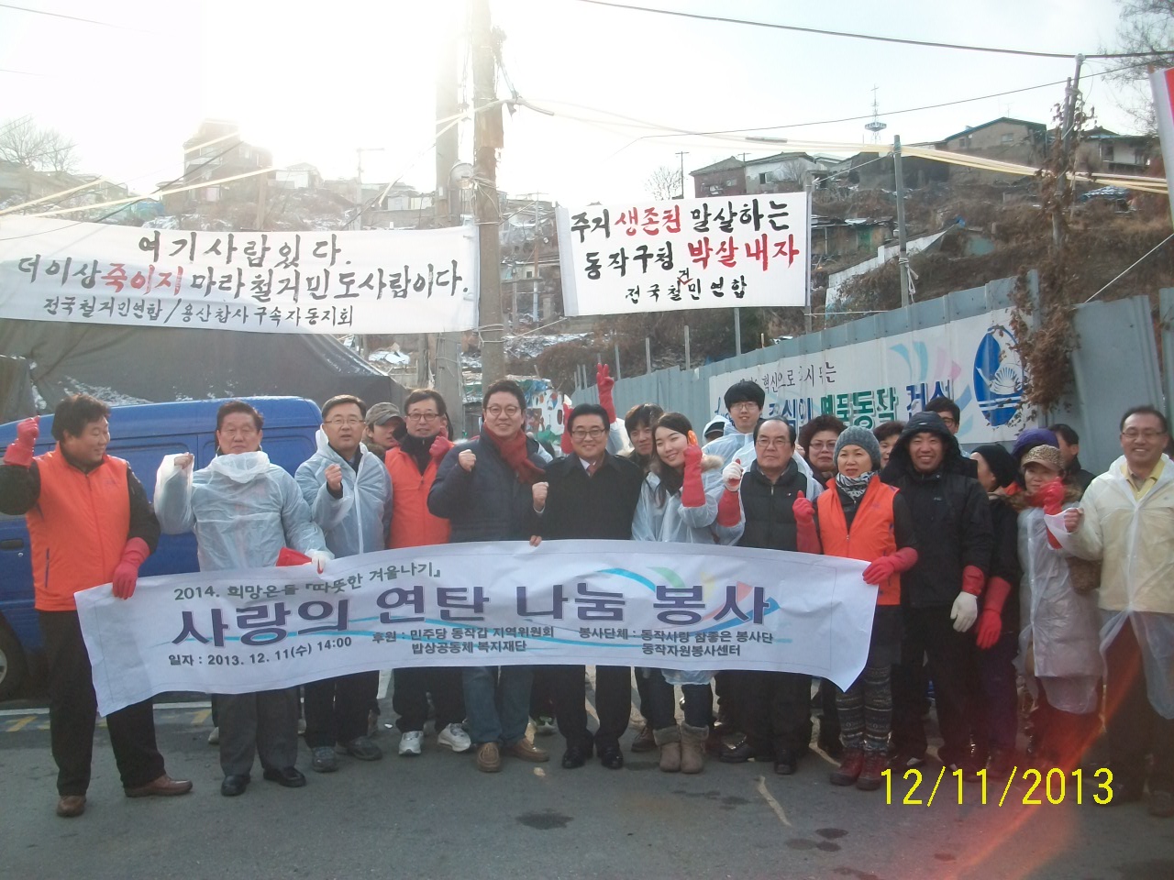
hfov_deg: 54.0
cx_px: 587
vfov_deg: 41.8
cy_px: 440
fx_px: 1153
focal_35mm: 34
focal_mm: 5.7
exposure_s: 1/320
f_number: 2.8
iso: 80
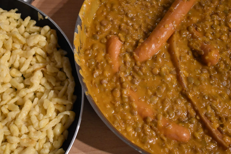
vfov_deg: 24.3
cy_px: 73
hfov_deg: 35.7
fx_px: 357
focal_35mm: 56
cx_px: 87
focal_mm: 29
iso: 2500
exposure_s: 1/60
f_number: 4.2
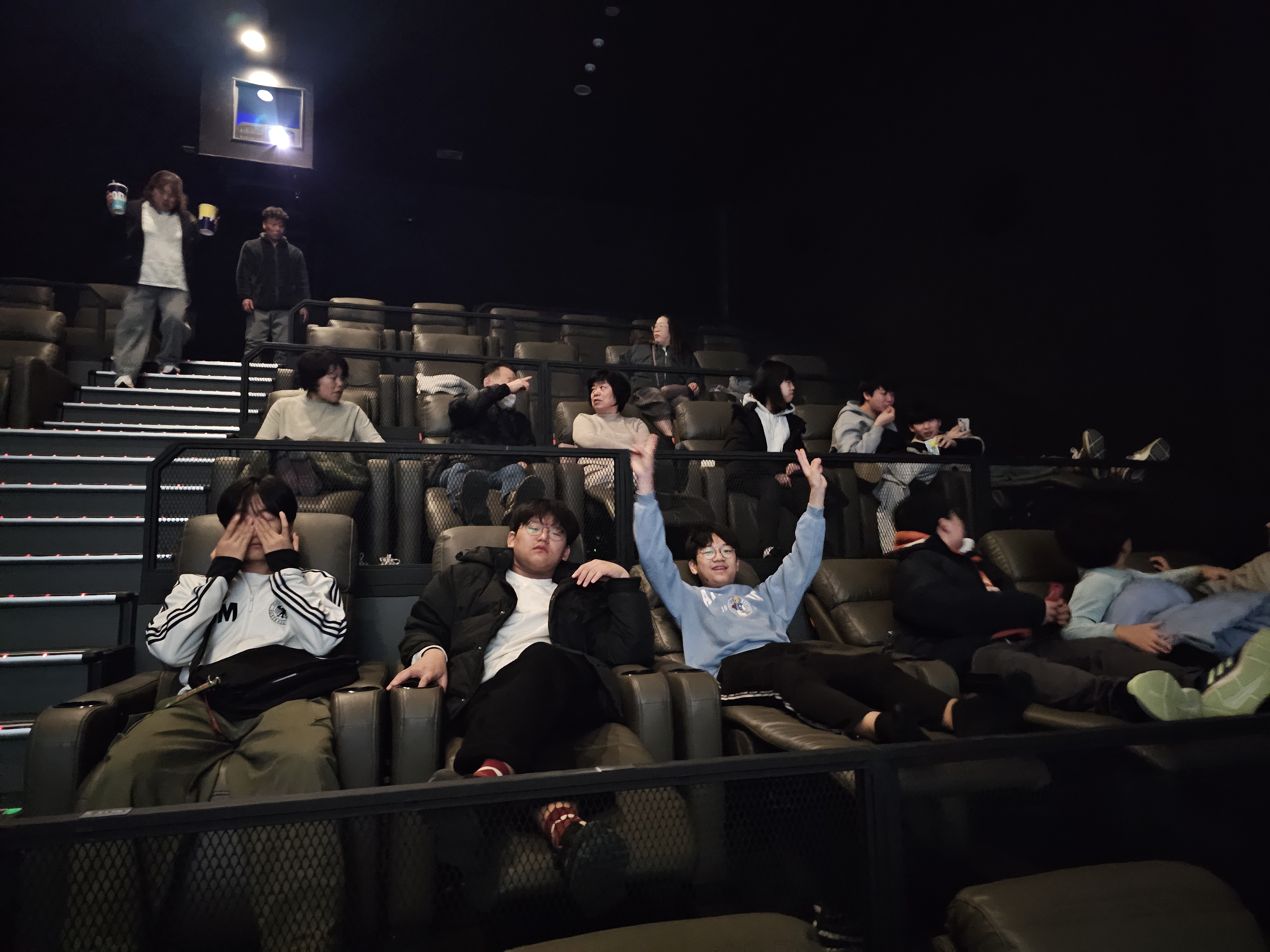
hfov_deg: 73.9
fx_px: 844
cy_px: 476
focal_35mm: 23
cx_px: 635
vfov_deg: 58.9
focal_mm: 6.3
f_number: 1.7
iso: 5000
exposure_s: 1/15
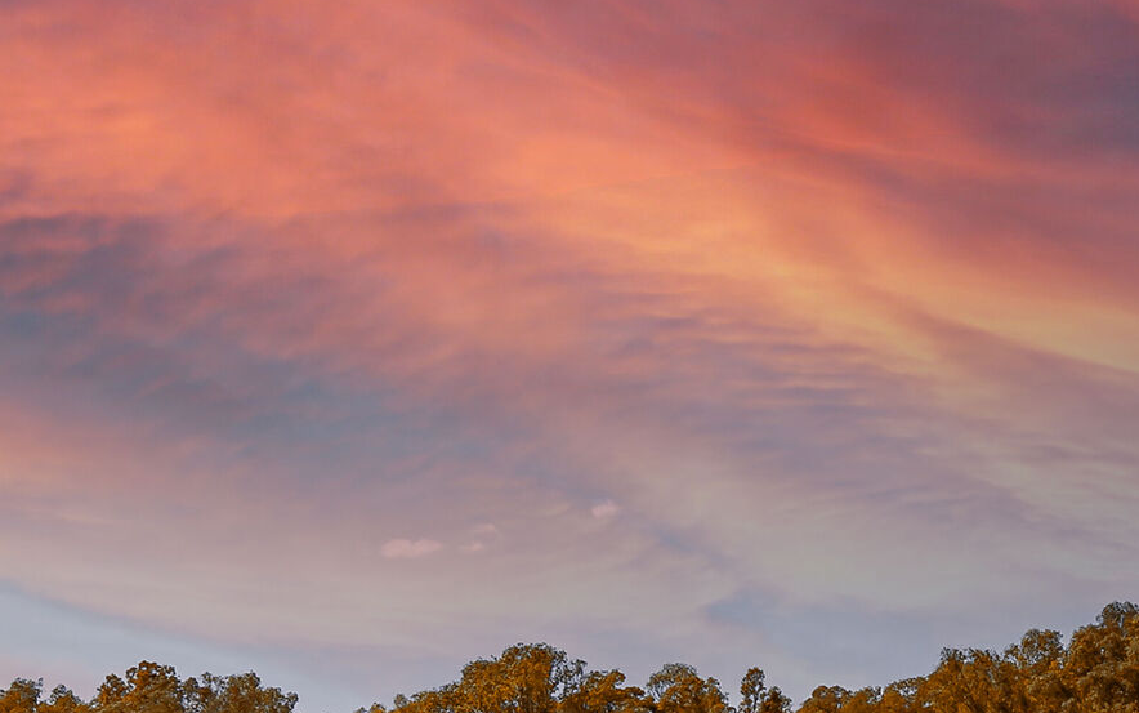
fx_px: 2919
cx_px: 928
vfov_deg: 13.8
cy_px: 641
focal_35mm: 94
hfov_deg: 21.8
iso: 125
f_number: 18
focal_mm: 34
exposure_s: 1/100
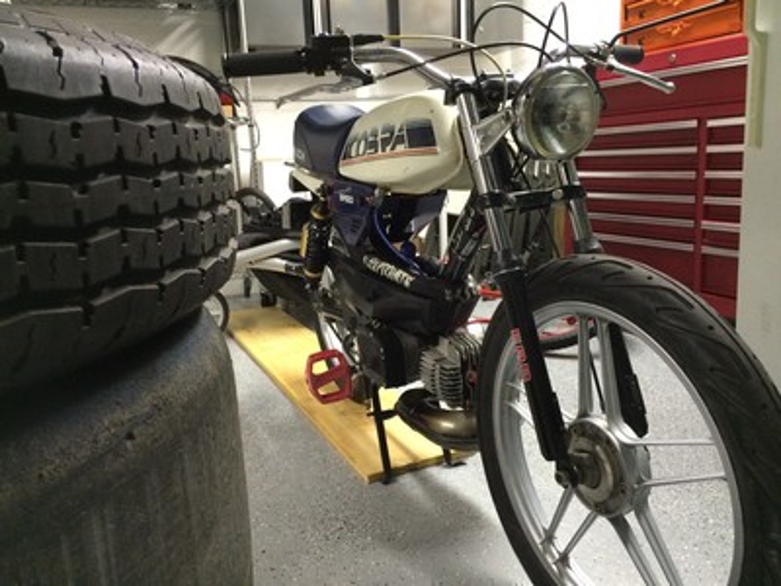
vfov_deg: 48.2
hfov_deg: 61.7
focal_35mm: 29
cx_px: 390
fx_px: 654
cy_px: 293
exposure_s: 1/30
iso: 250
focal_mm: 4.15
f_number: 2.2
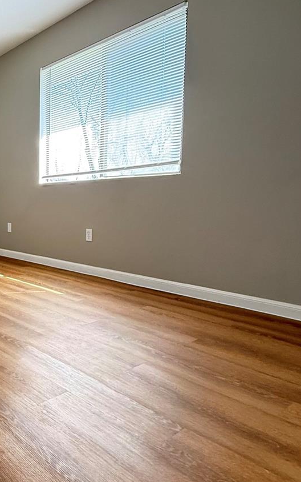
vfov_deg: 68.4
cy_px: 235
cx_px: -21
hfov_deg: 38.9
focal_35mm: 27
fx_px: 354
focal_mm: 2.22
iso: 320
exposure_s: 1/99
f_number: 2.2
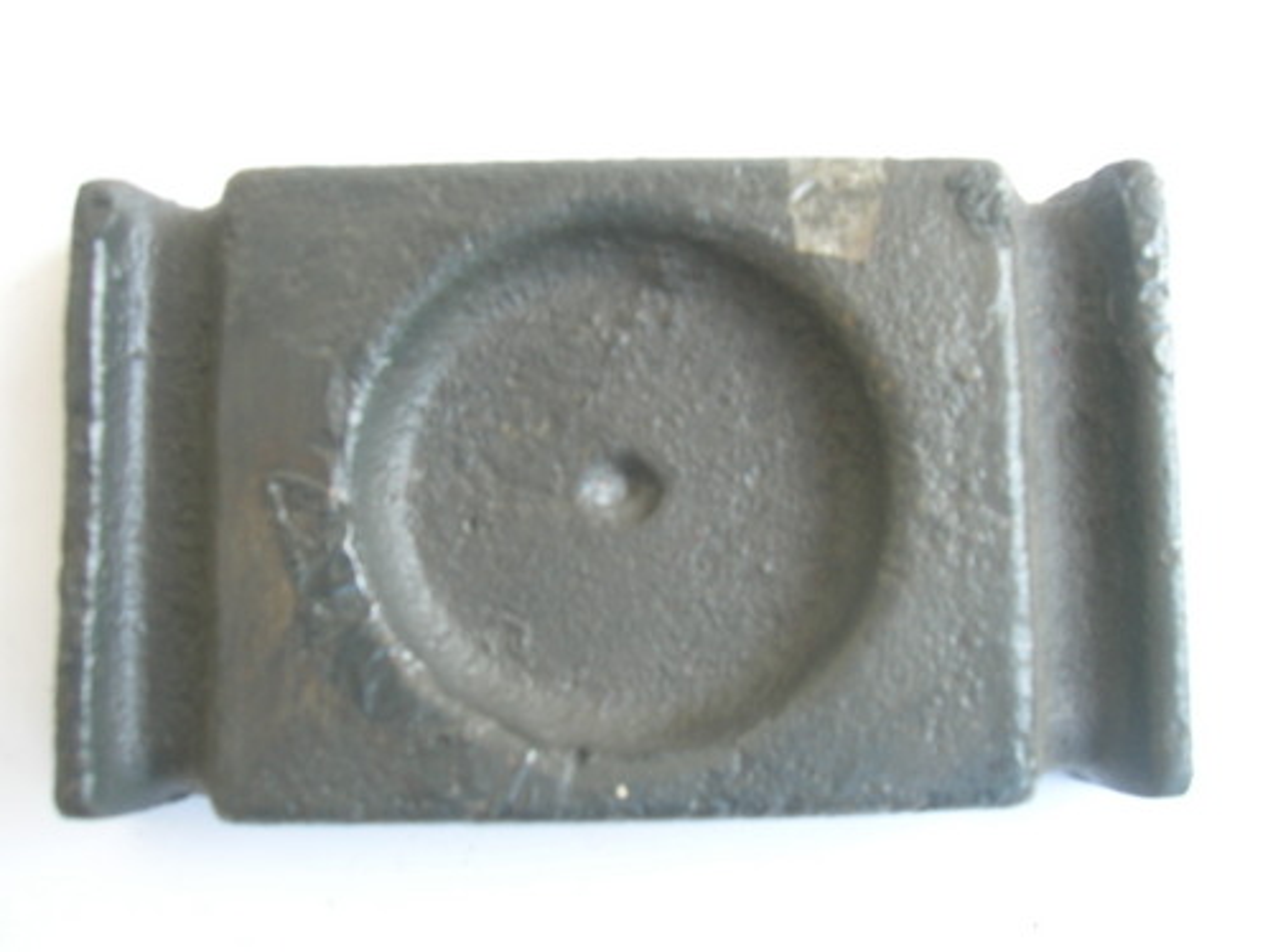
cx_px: 636
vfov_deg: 41.7
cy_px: 476
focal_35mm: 34
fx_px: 1249
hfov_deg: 54.0
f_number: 4.9
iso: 50
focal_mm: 5.7
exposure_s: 1/16.4
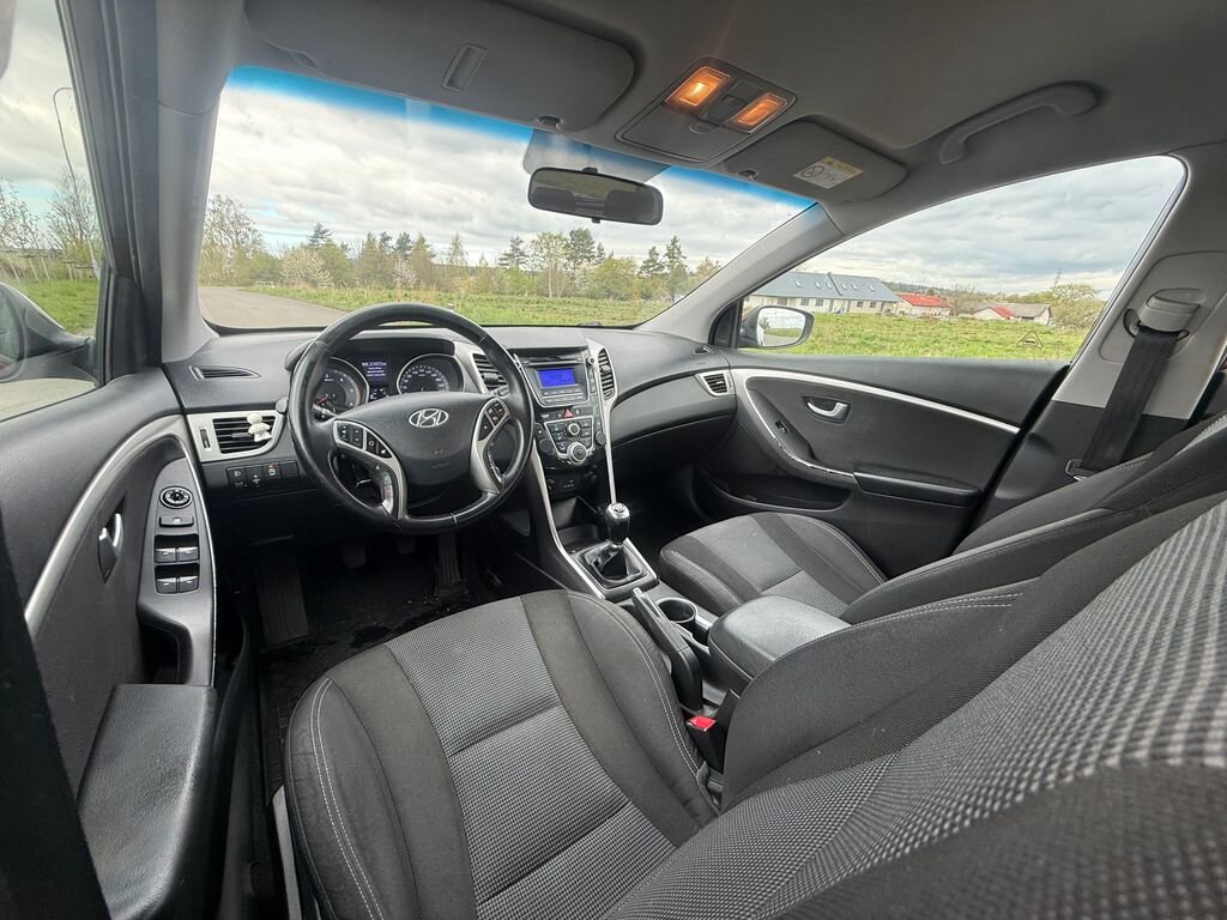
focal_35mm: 14
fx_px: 496
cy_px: 460
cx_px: 614
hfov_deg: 102.1
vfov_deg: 85.7
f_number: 2.2
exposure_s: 1/99
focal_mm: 2.22
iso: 80
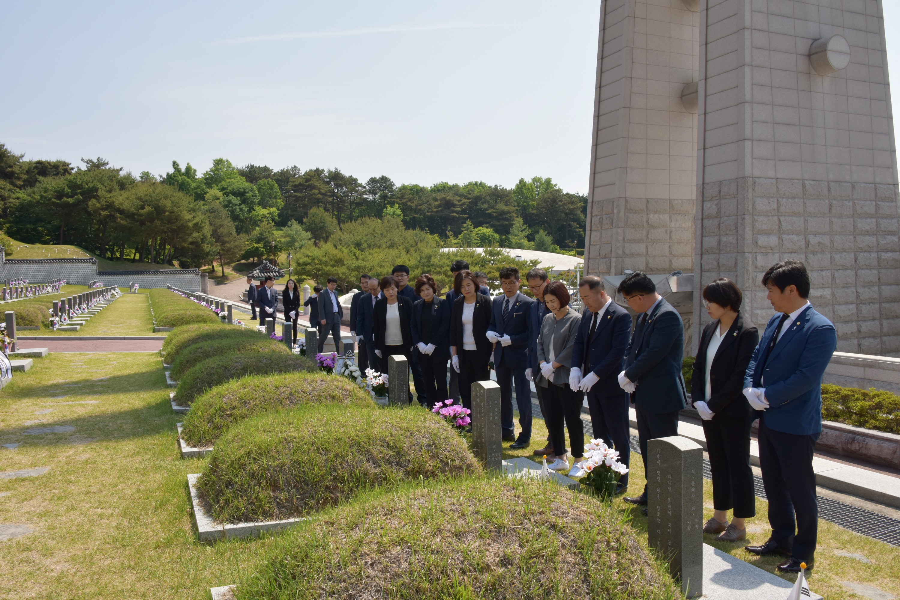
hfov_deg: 65.5
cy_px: 300
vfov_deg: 46.4
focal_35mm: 28
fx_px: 700
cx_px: 450
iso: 500
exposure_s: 1/320
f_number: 16
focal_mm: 28
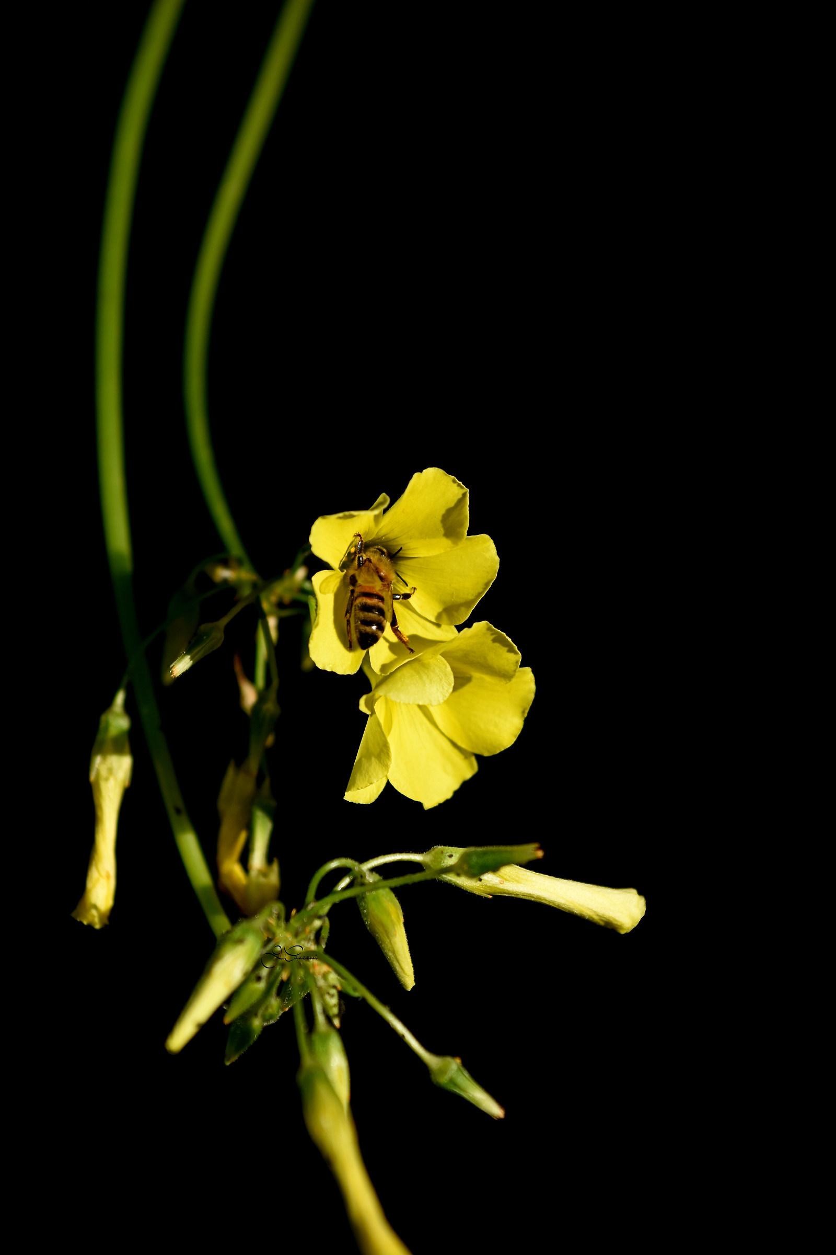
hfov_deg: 5.6
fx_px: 8621
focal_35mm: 248
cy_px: 628
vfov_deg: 8.3
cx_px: 418
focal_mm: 165
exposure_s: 1/1250
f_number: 4
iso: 100
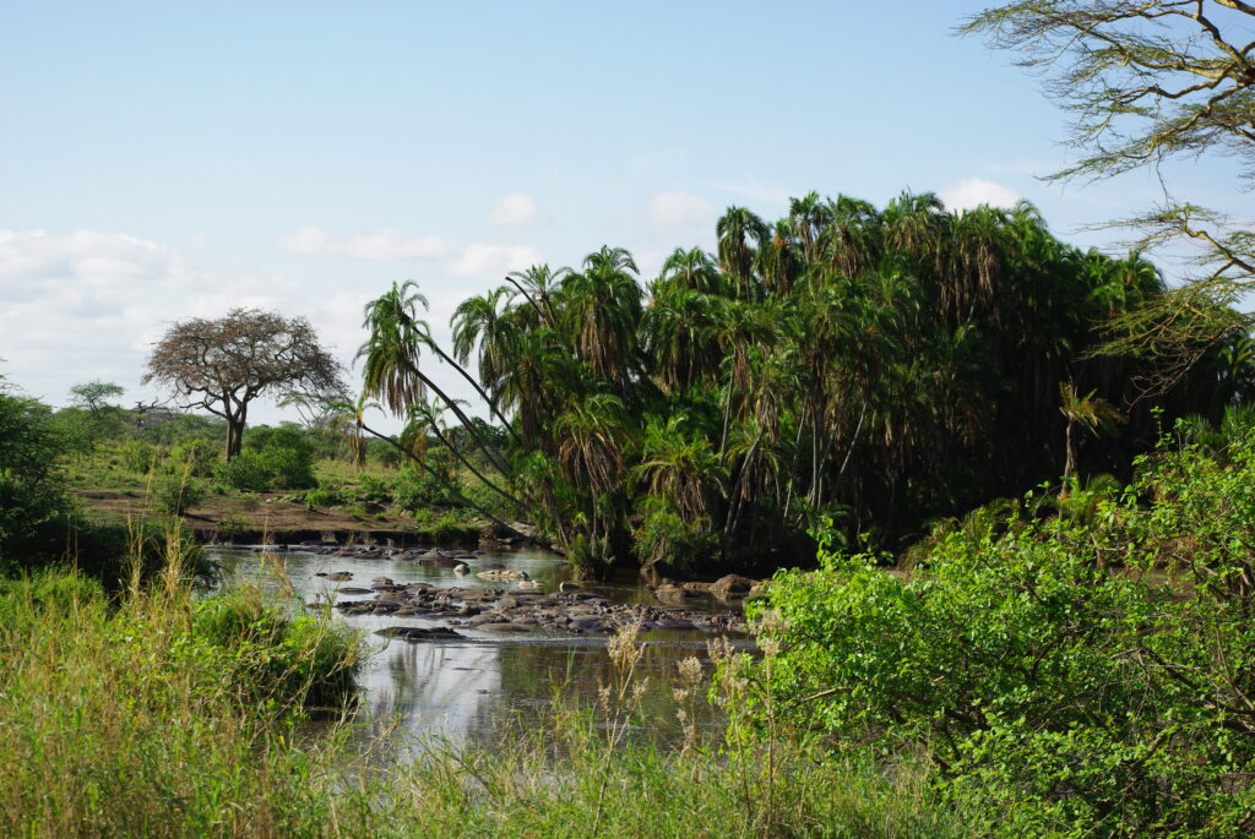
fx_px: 2861
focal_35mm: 82
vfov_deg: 16.7
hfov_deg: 24.7
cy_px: 420
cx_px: 628
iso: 100
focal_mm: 55
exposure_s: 1/180
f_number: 8
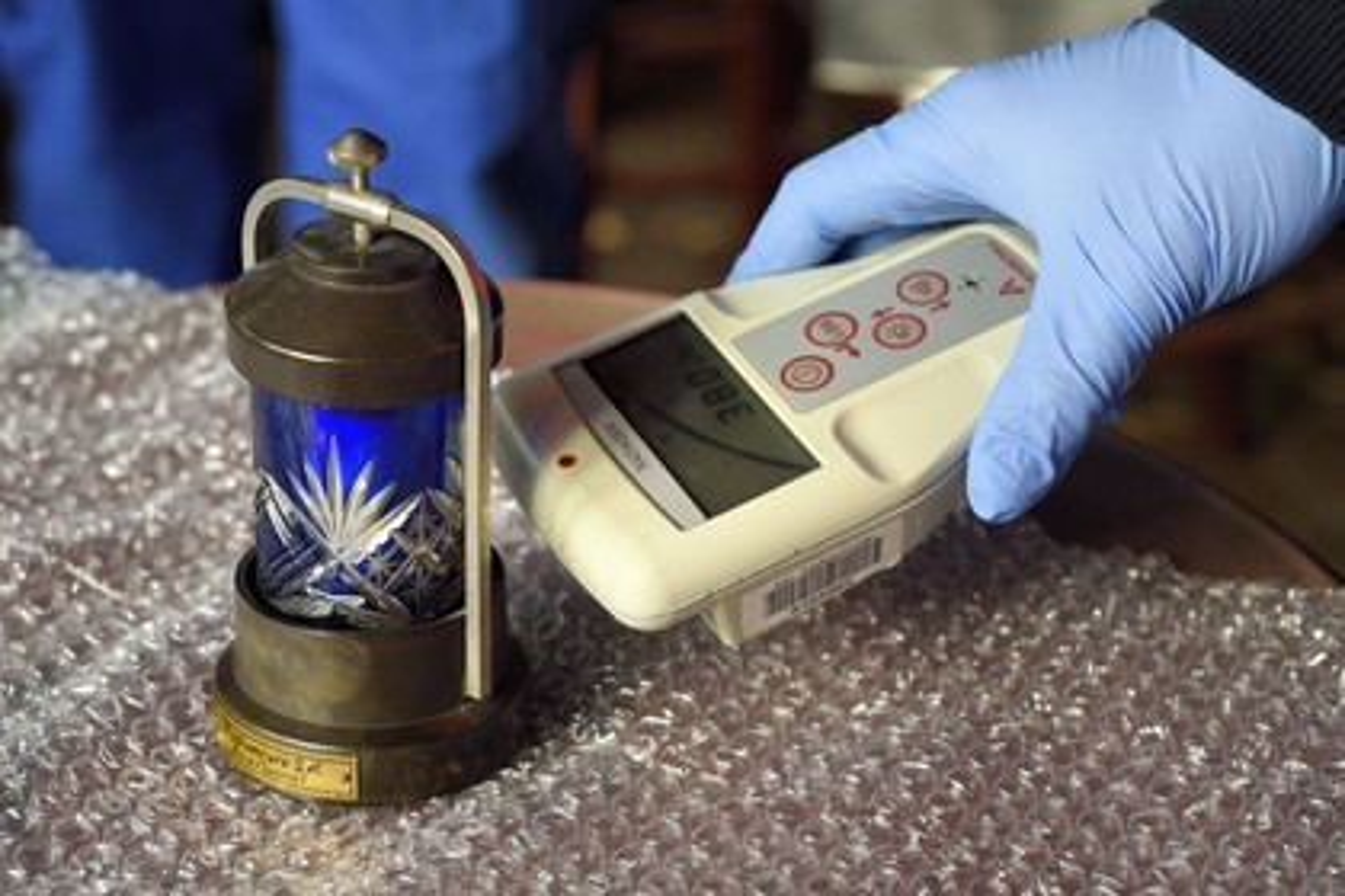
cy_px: 448
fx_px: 2615
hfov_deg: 28.8
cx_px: 672
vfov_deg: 19.5
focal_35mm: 70
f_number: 7.1
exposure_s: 1/250
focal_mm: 70
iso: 1600
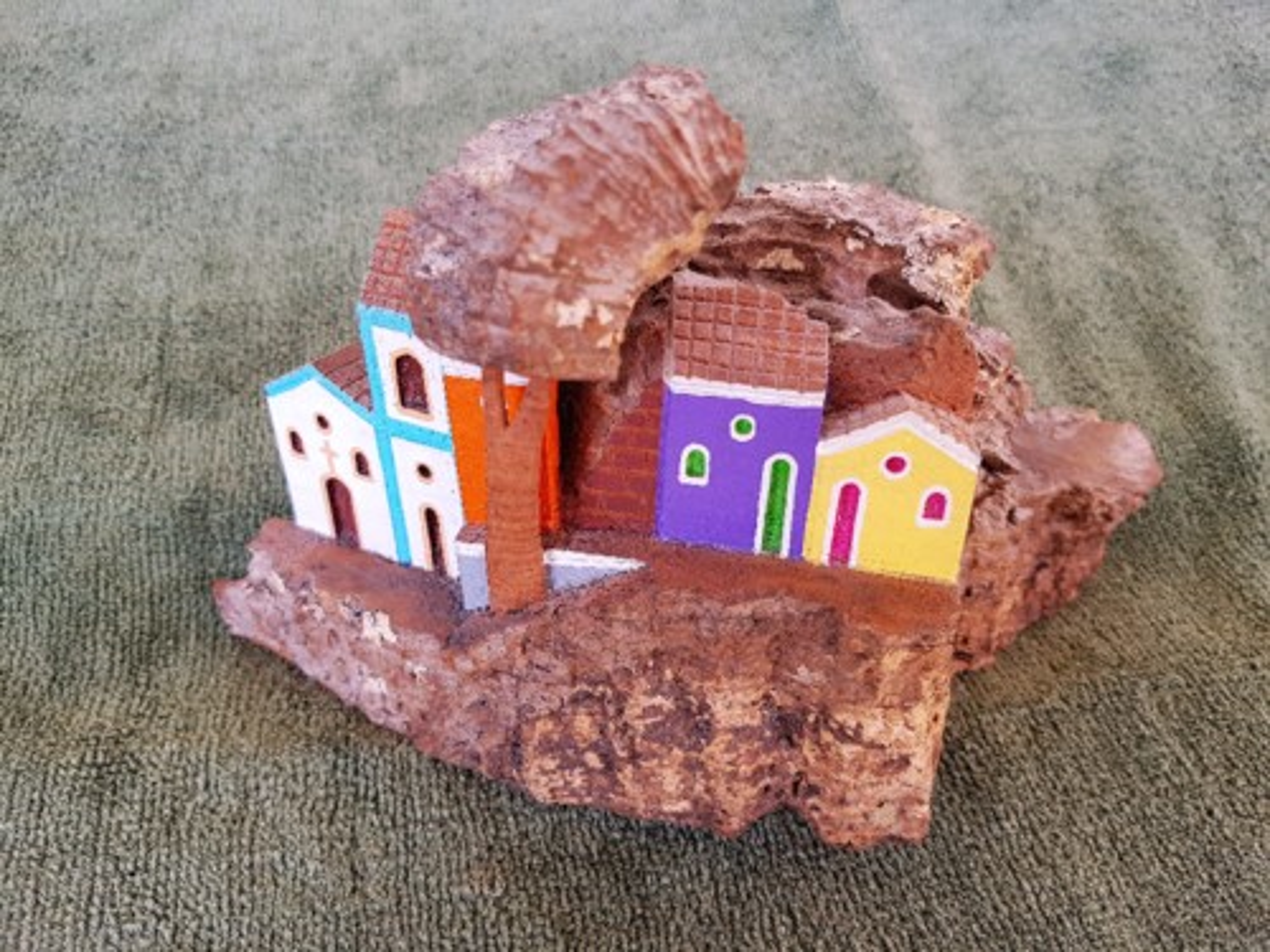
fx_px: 954
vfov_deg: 53.1
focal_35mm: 26
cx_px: 635
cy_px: 476
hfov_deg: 67.3
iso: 50
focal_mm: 4.2
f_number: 1.7
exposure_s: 1/170
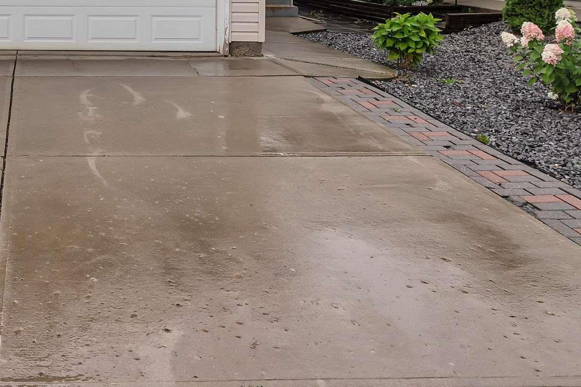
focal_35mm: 42
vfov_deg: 28.7
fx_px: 682
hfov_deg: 41.8
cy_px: -40
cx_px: 41
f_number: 4
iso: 320
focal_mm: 11
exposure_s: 1/250
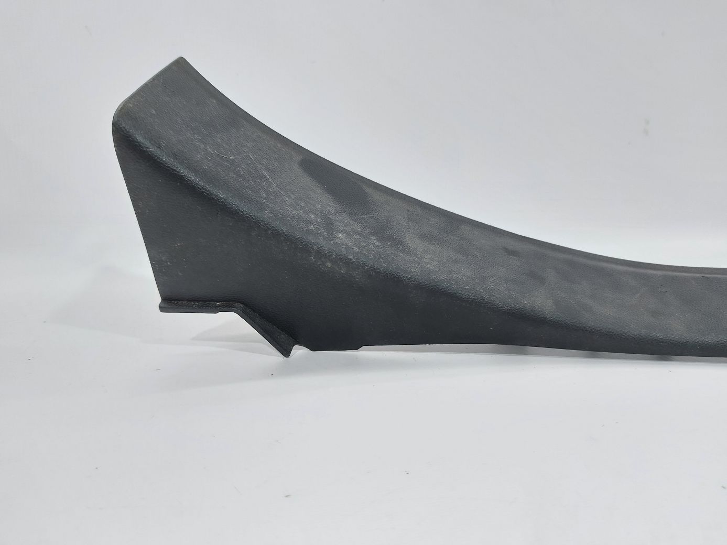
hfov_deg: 71.6
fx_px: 504
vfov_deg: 56.8
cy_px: 272
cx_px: 364
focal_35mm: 24
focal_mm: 5.23
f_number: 1.8
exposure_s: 1/50
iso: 100
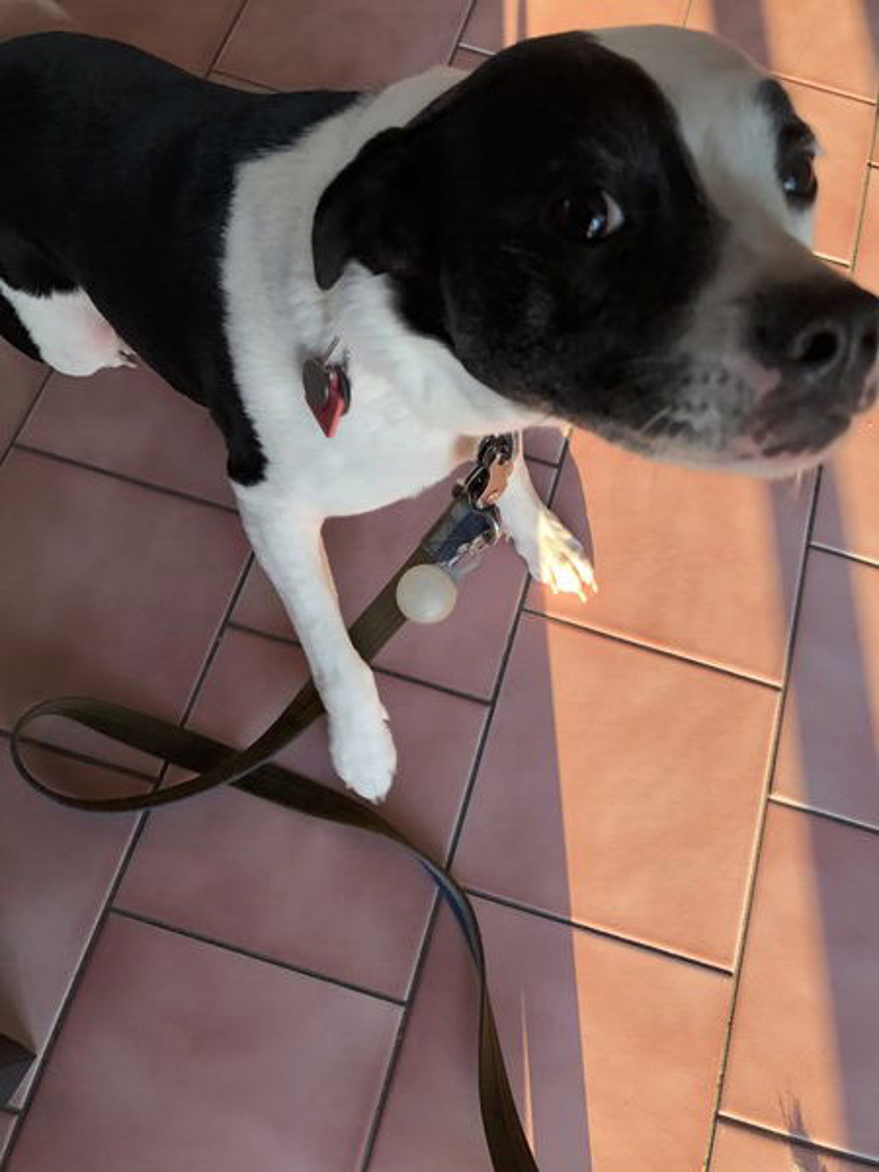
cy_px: 586
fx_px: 948
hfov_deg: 49.7
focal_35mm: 28
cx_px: 440
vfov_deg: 63.4
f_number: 1.8
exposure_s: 1/120
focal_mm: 3.99
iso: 25
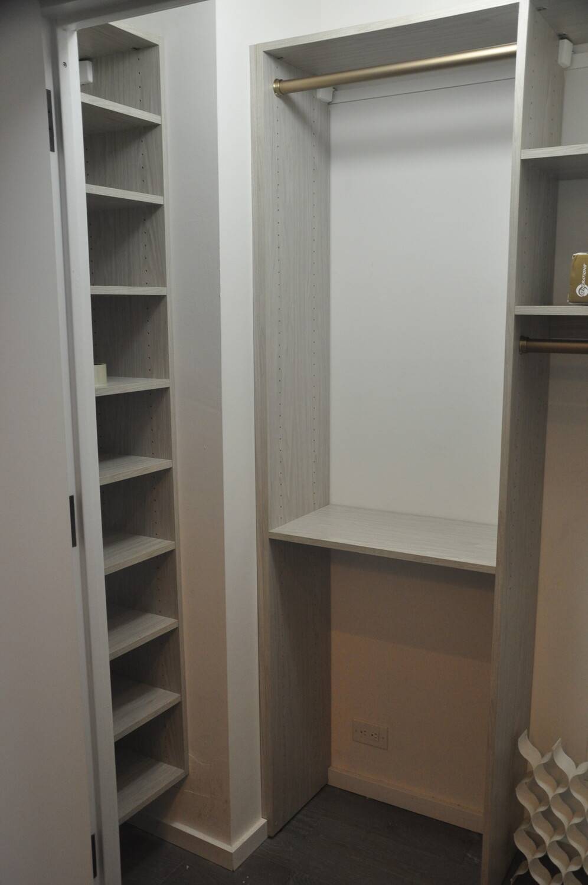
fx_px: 811
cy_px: 442
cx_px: 294
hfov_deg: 39.9
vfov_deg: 57.3
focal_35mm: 33
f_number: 3.8
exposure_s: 1/50
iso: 800
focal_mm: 22
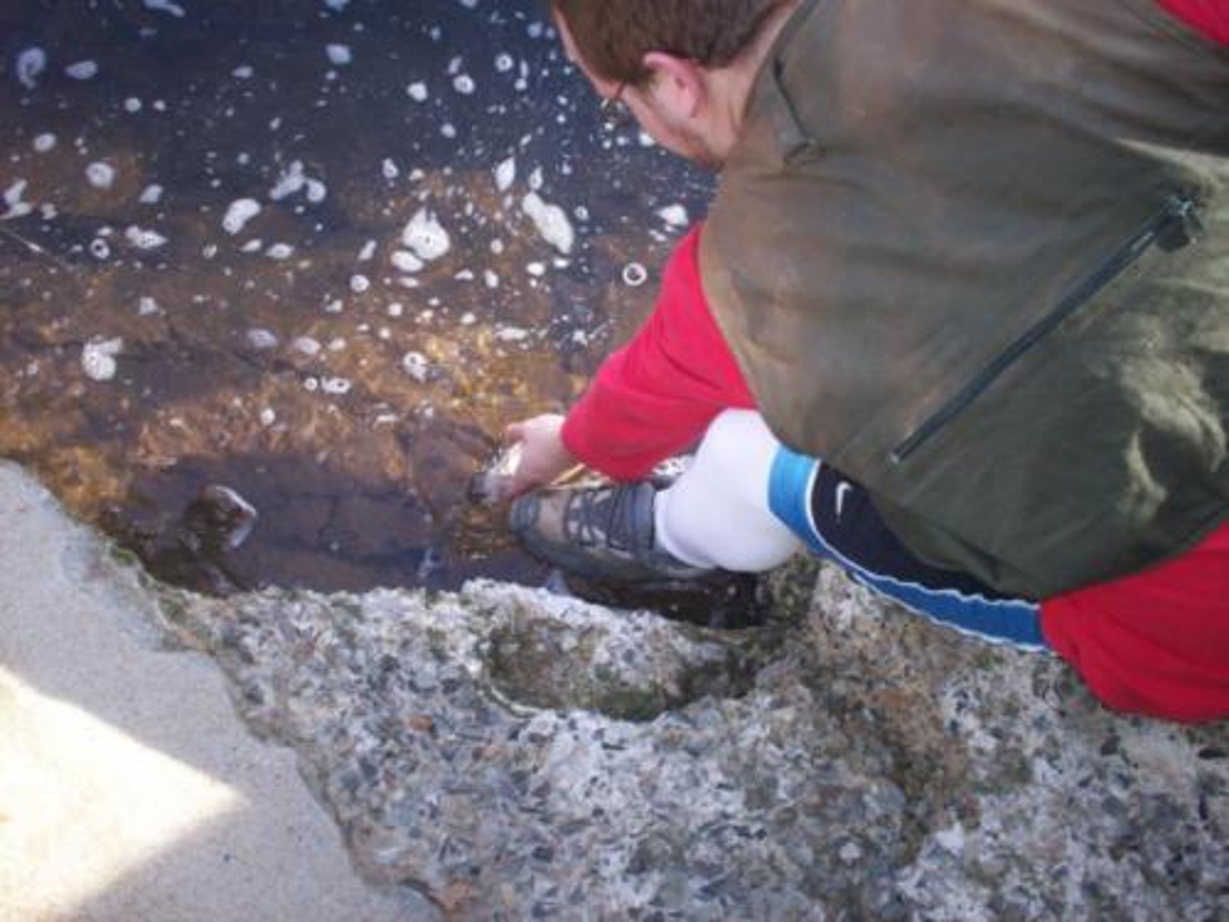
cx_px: 614
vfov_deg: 39.7
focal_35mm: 36
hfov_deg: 51.4
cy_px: 461
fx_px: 1278
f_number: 4.5
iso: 140
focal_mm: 6
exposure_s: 1/60
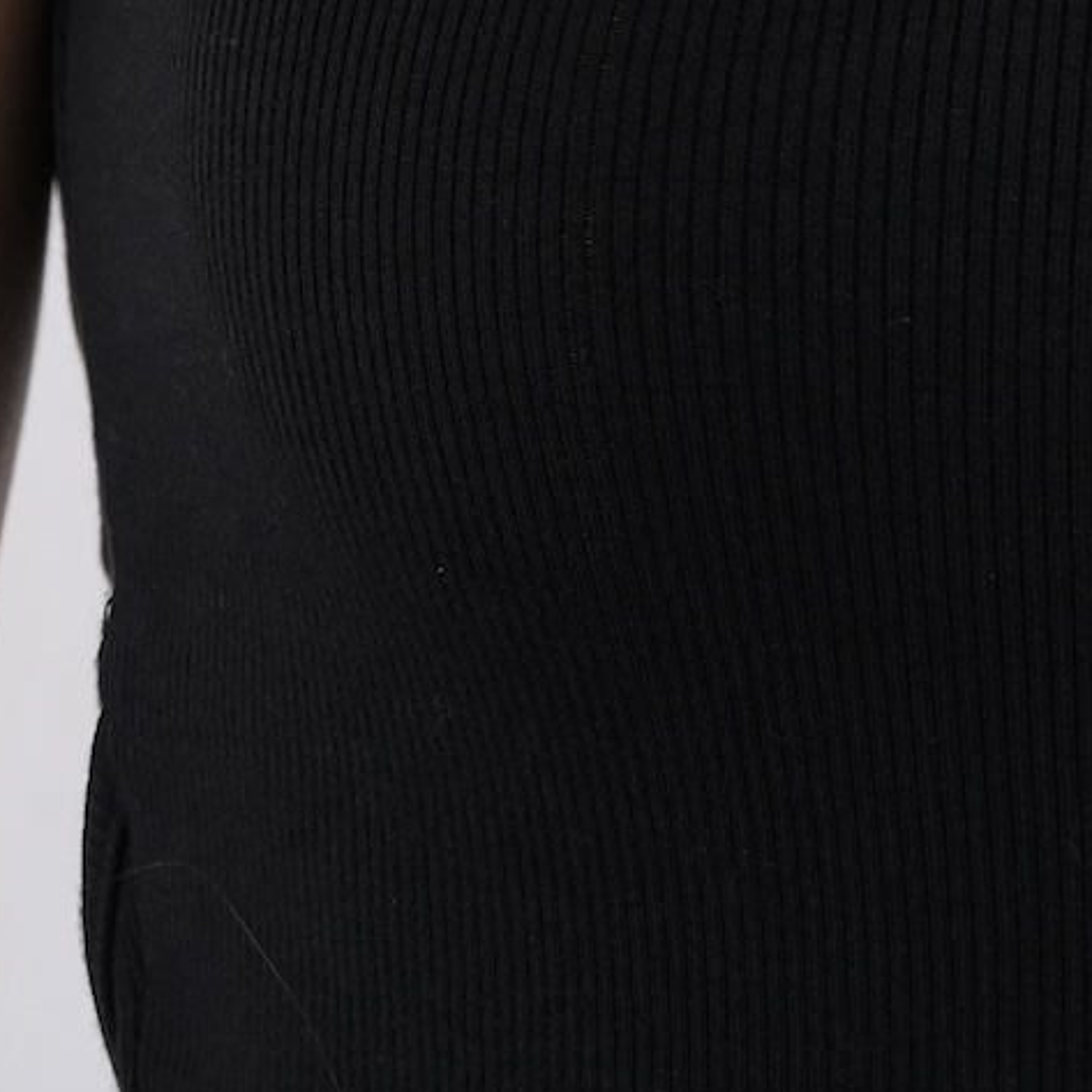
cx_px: 1469
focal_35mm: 174
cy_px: -1823
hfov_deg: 9.8
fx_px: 6210
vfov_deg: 8.8
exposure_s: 1/125
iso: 400
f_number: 3.6
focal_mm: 25.4
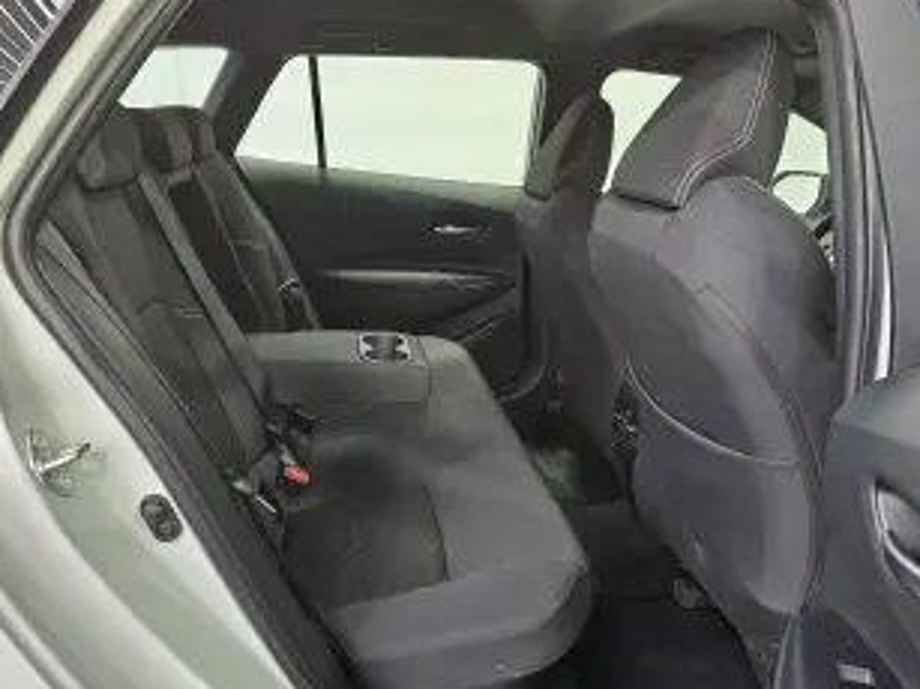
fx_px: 717
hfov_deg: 65.3
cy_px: 386
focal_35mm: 27
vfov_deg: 51.2
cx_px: 432
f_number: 1.7
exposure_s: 1/120
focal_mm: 6.3
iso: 400
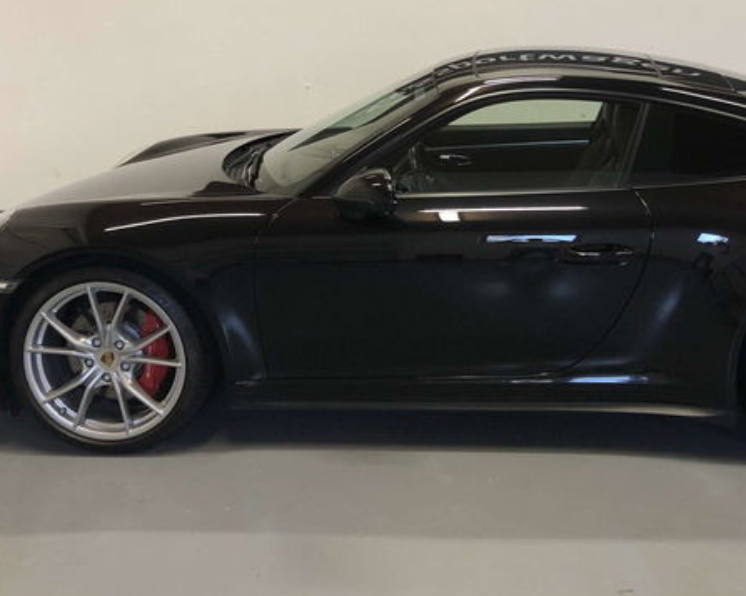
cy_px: 125
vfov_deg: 31.3
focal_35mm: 47
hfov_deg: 39.1
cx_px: 502
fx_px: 1037
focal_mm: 3.99
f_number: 1.8
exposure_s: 1/20
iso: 40
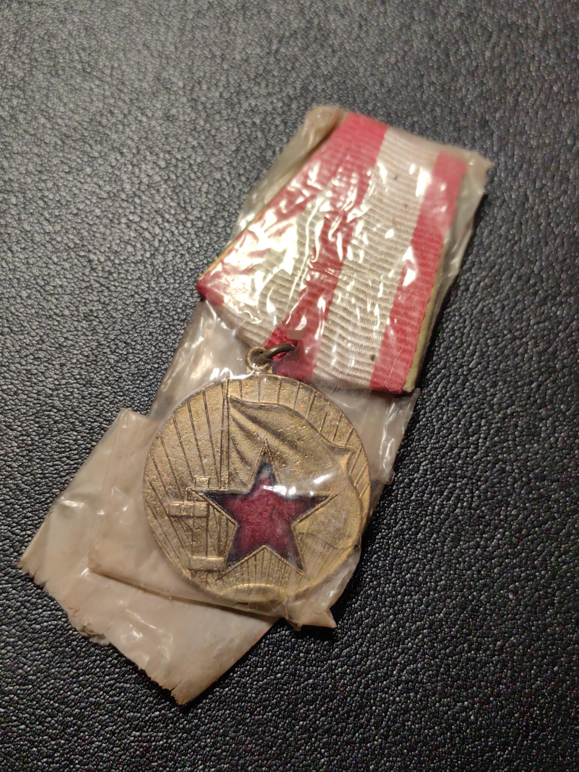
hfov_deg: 44.2
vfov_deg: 56.8
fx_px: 714
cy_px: 386
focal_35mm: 32
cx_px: 290
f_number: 2
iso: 50
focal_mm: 5.75
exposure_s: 1/157
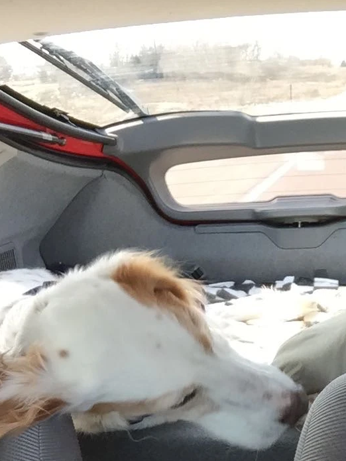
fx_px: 760
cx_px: 252
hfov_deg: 25.4
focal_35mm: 57
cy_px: 410
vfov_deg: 32.2
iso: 50
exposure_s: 1/120
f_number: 2.2
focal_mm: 2.65
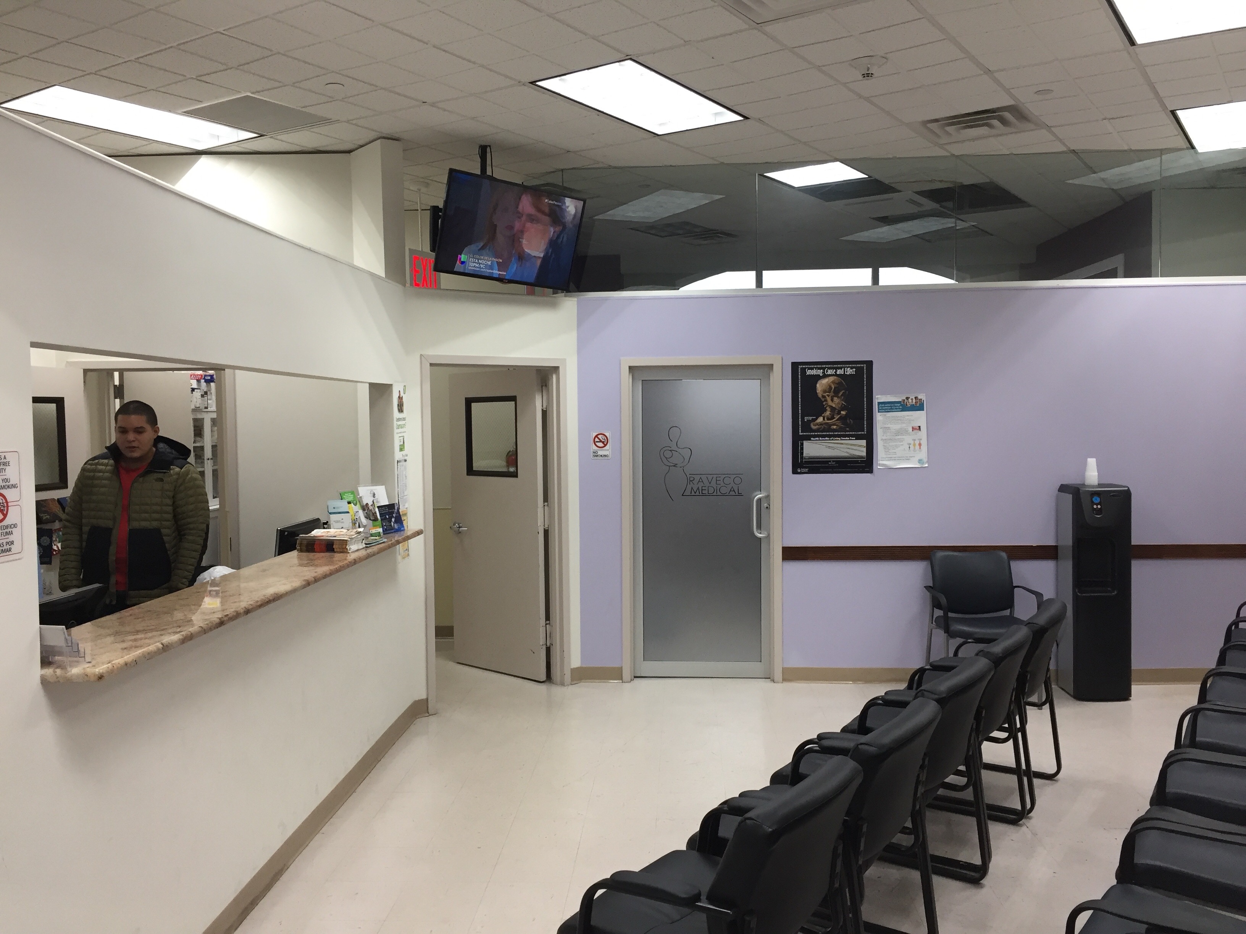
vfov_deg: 48.2
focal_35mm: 29
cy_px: 467
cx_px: 623
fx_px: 1044
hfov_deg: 61.7
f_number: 2.2
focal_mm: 4.15
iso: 32
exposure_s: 1/30
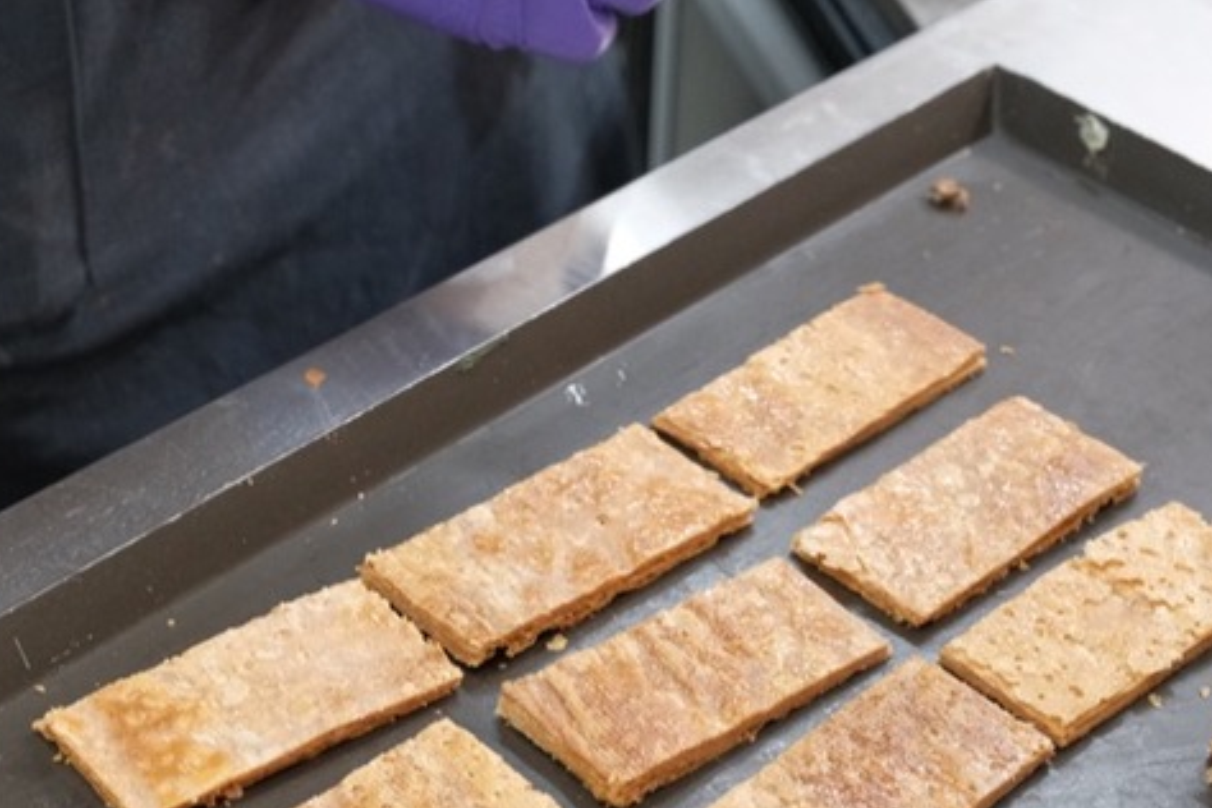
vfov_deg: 15.7
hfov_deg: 23.6
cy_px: 719
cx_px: 639
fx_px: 2895
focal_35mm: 86
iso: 2500
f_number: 3.6
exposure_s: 1/160
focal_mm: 32.1
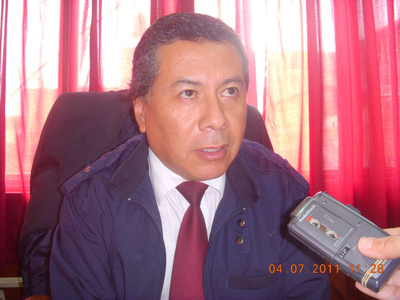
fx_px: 439
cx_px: 200
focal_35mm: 38
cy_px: 150
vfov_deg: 37.7
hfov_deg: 49.0
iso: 250
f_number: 3.3
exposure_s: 1/15
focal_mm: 6.3
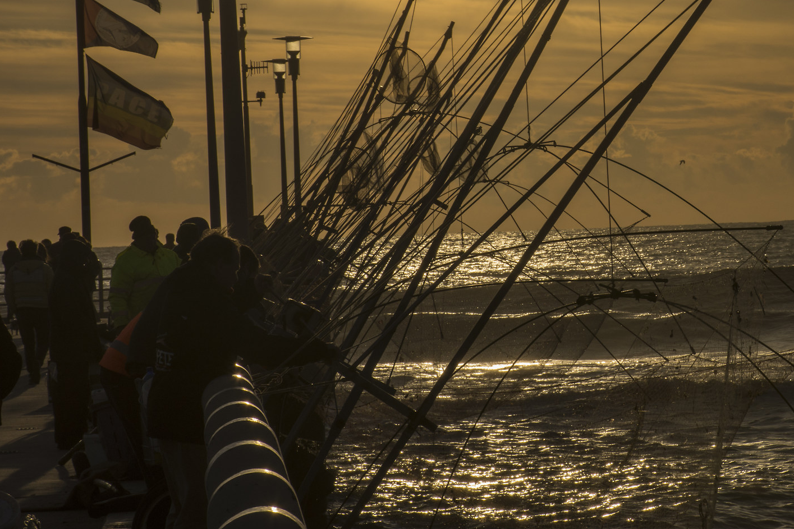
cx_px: 644
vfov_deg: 6.0
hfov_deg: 9.0
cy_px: 167
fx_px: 5050
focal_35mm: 229
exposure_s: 1/320
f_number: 22
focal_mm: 90
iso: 100
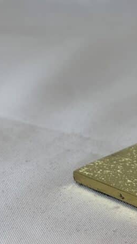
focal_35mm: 127
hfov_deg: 9.4
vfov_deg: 16.7
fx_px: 820
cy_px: 34
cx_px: 174
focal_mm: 5.96
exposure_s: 1/110
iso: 25
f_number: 1.6
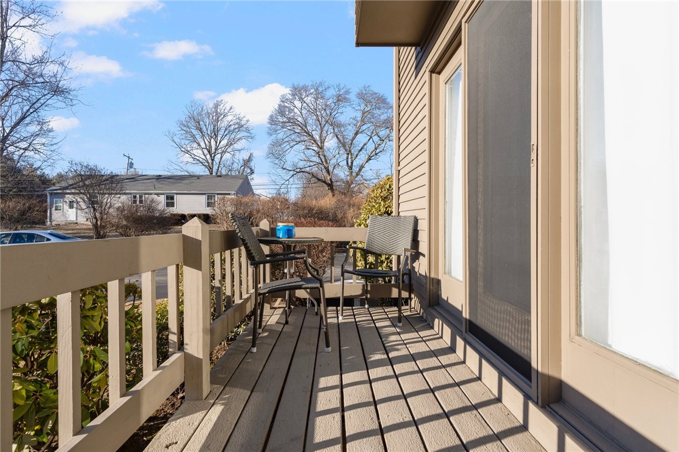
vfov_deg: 64.5
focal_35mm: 19
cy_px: 226
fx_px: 358
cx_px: 340
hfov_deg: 86.9
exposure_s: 1/1600
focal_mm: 19
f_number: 7.1
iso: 640
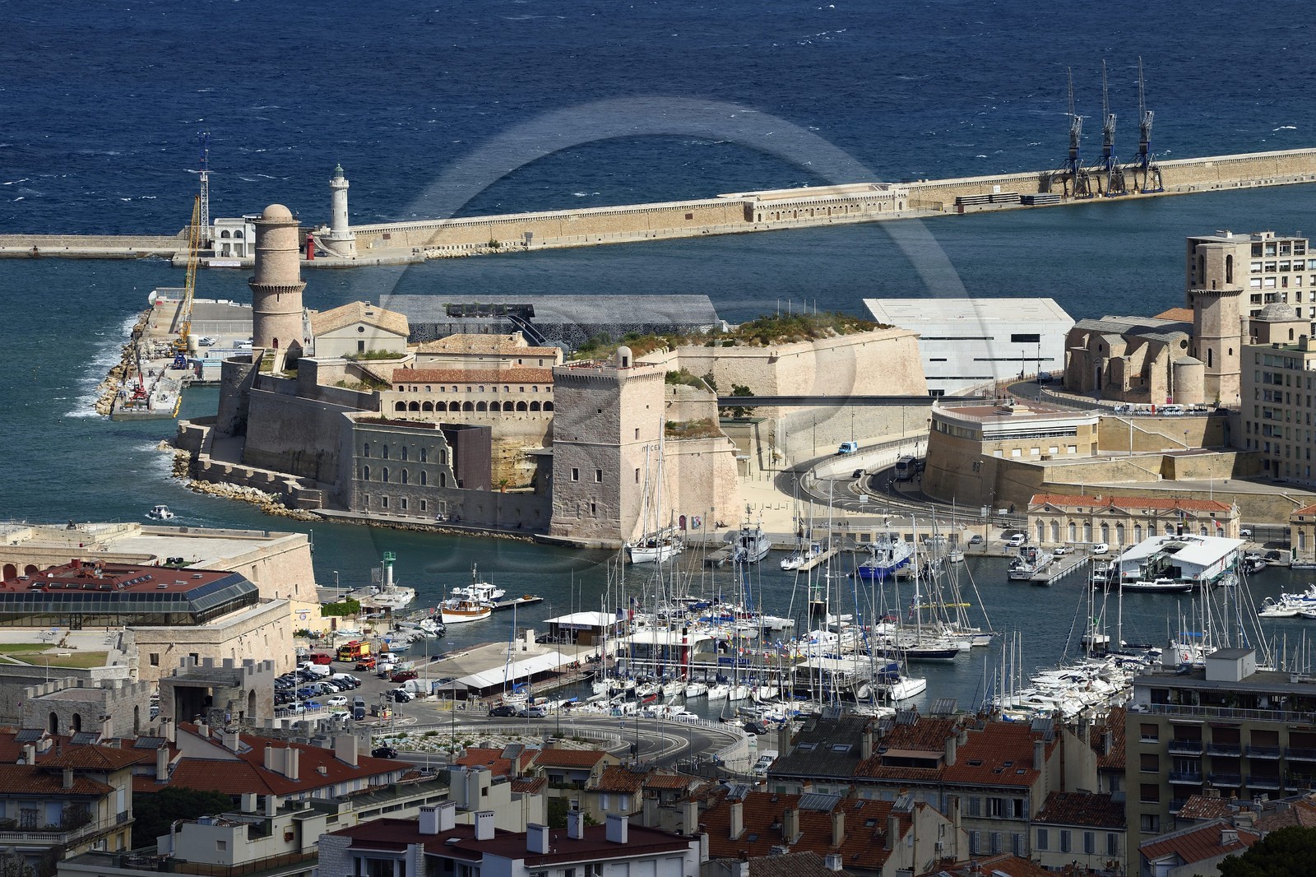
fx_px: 7309
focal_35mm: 200
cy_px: 438
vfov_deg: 6.9
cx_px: 658
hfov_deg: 10.3
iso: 200
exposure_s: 1/500
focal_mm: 200
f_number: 13
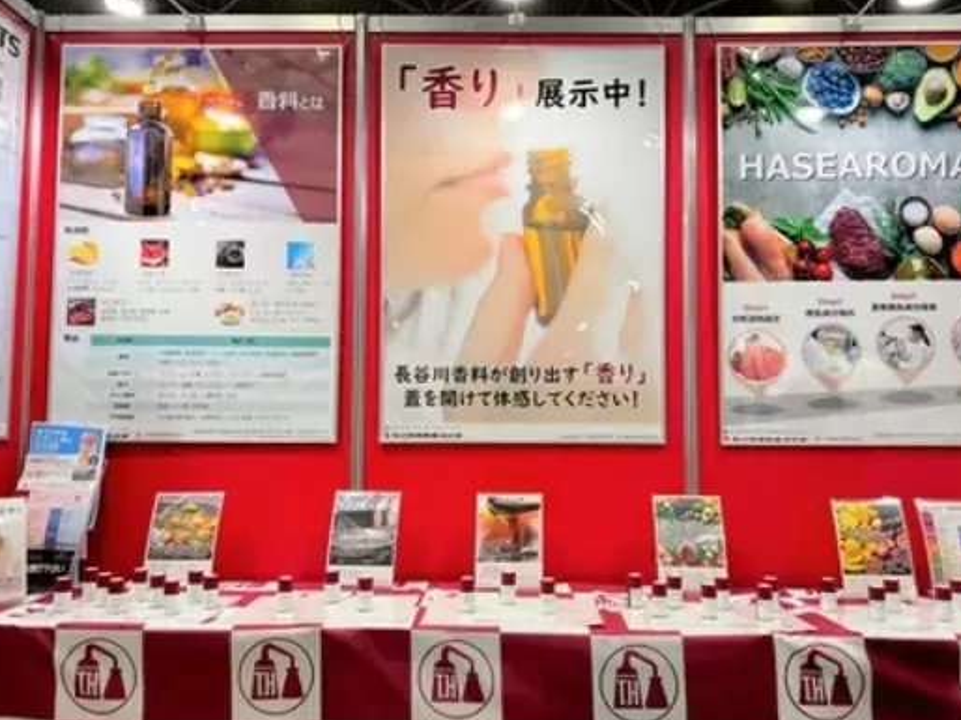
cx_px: 501
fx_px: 777
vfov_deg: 49.7
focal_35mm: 28
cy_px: 377
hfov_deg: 63.4
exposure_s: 1/120
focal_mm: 6.76
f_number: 1.78
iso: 100
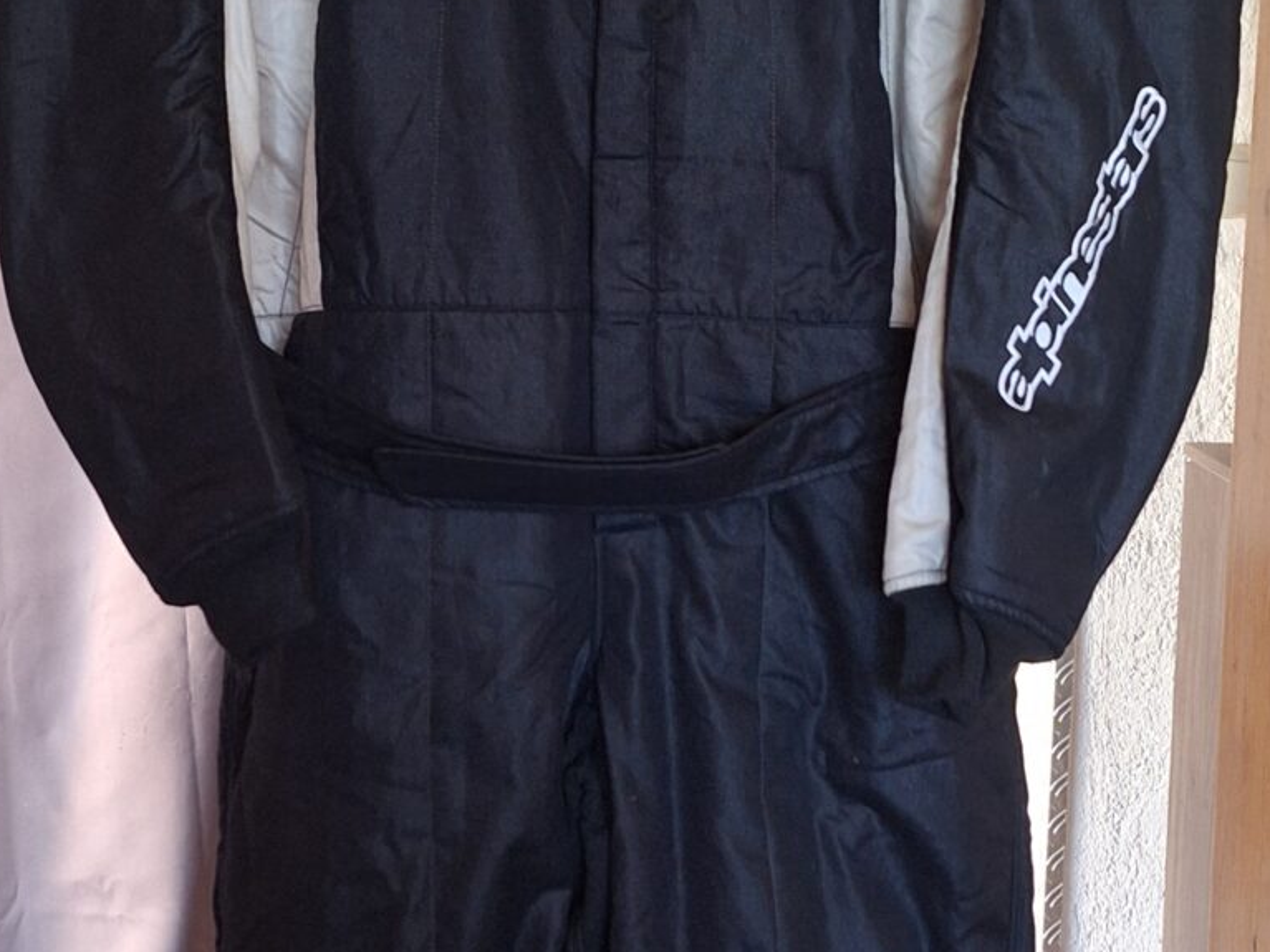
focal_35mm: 24
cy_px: 482
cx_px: 613
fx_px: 880
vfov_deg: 56.8
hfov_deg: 71.6
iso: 250
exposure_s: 1/25
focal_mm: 5.54
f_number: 1.8
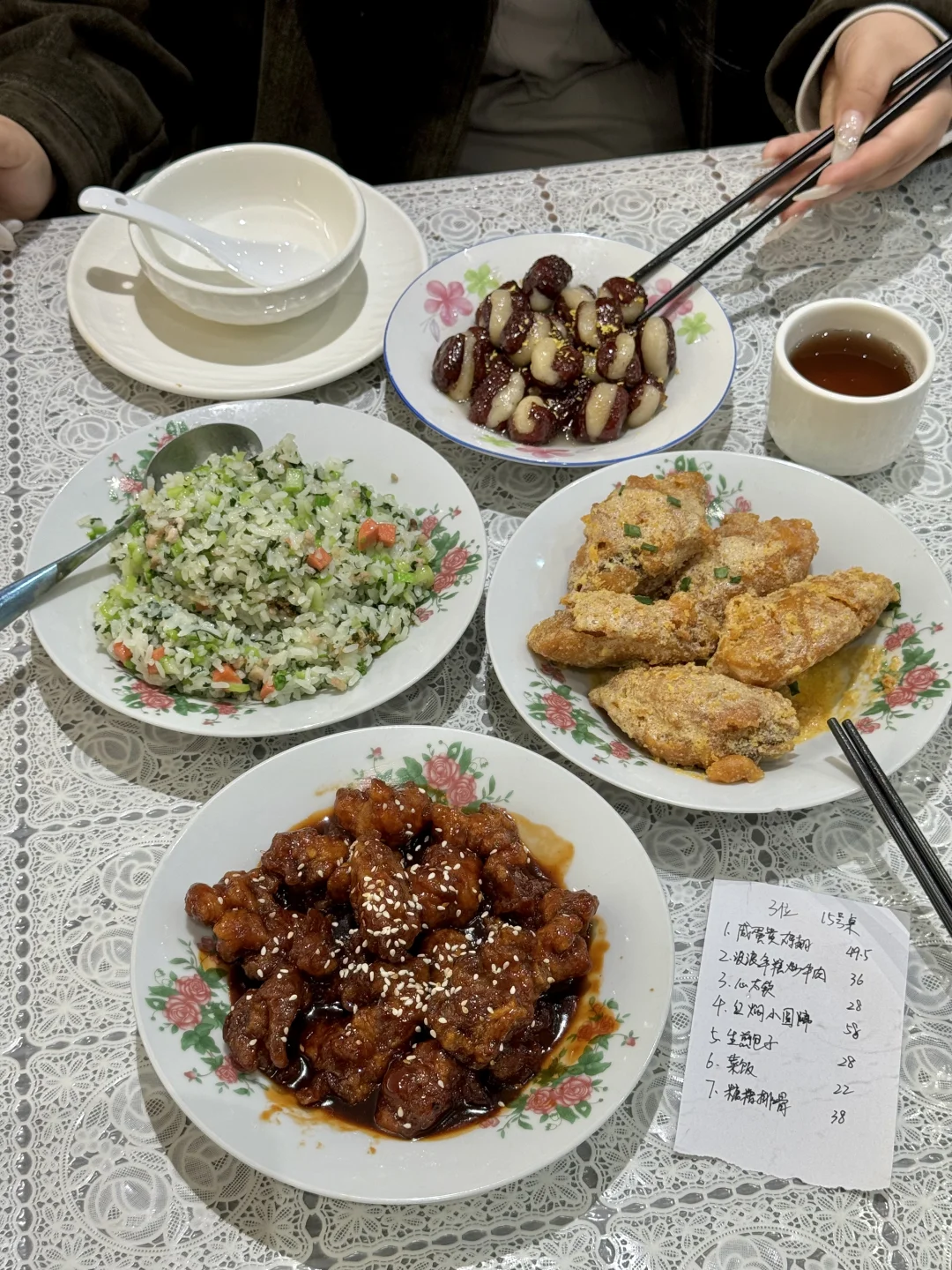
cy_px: 635
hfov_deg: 30.3
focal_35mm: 48
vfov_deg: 39.7
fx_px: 1760
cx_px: 476
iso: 64
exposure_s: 1/50
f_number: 1.78
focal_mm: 6.76
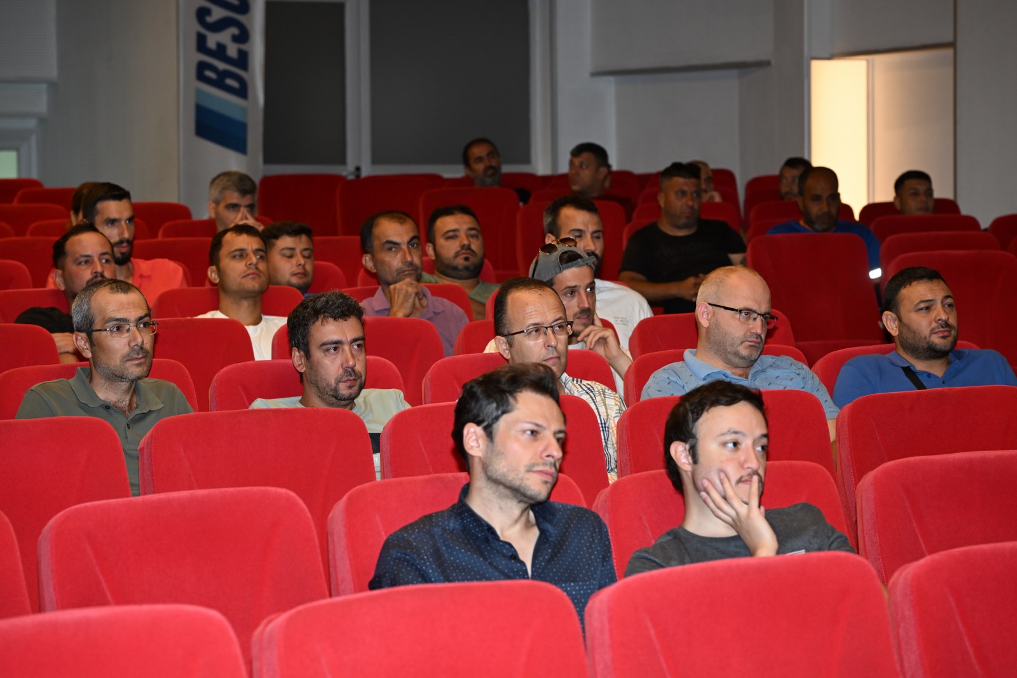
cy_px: 339
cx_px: 508
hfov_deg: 18.6
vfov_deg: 12.5
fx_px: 3108
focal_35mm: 110
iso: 640
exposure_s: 1/60
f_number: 6.3
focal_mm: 110
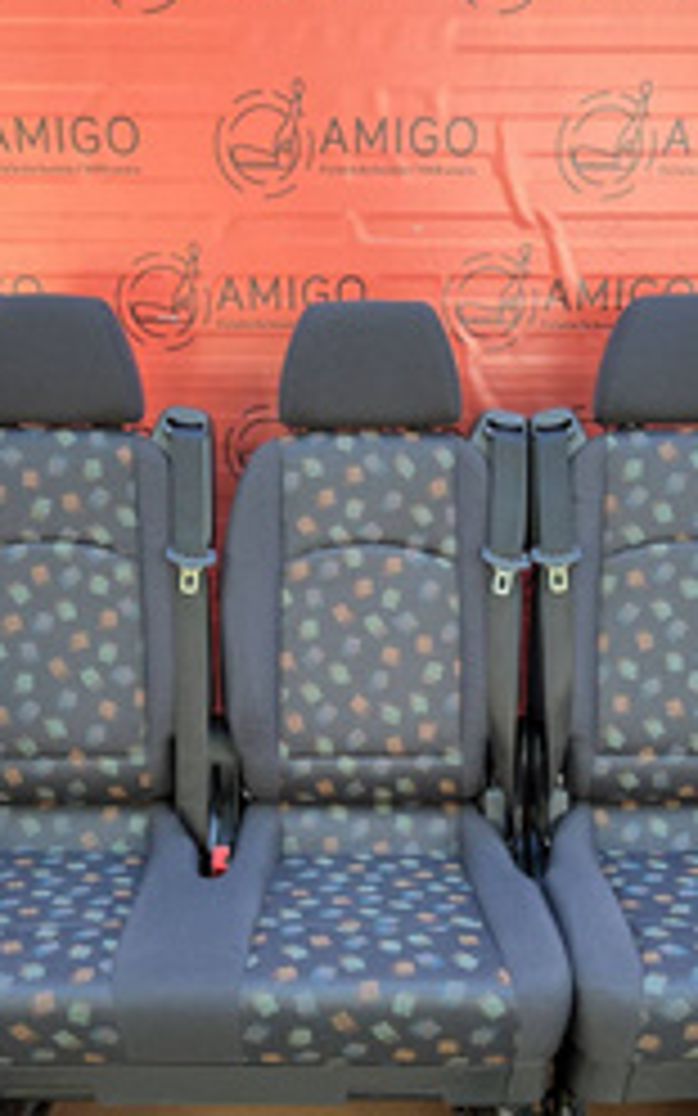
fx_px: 1217
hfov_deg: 32.0
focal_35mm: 40
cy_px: 675
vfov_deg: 48.9
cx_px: 369
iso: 64
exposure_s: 1/121
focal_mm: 5.1
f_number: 1.6
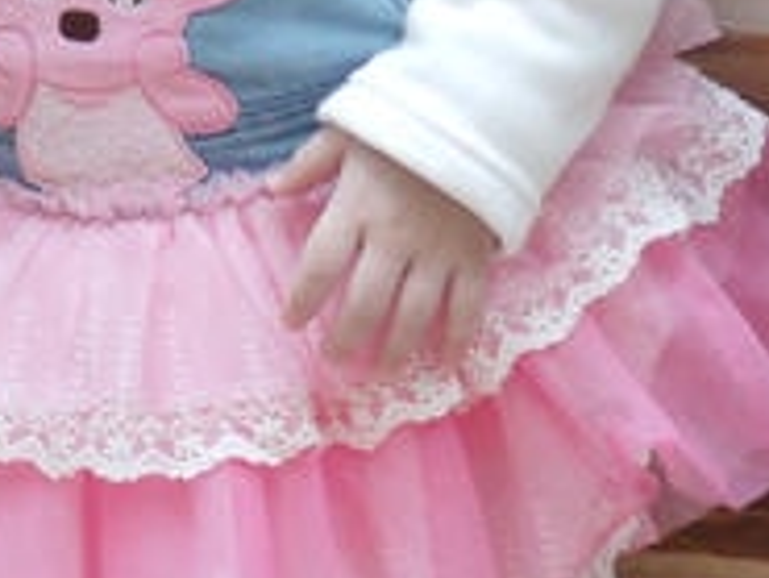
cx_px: 640
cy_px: -141
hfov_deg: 7.6
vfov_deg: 5.7
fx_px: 5757
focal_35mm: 259
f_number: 1.7
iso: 320
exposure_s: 1/60
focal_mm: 20
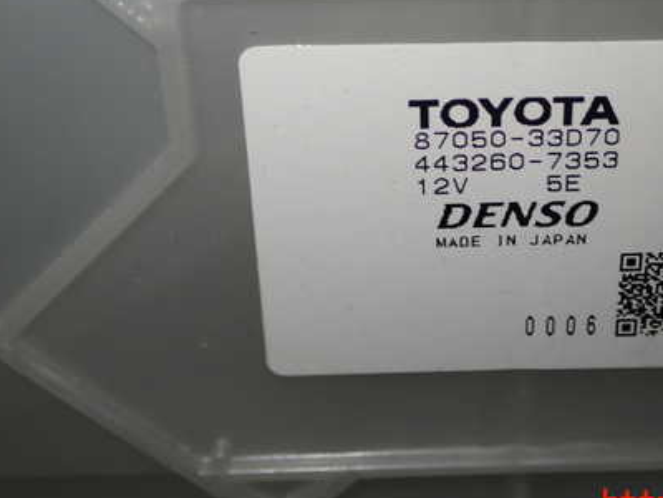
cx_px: 479
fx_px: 1264
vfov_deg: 22.1
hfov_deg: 29.0
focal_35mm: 66
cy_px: 153
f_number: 2.9
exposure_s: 1/80
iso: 160
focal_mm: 7.84
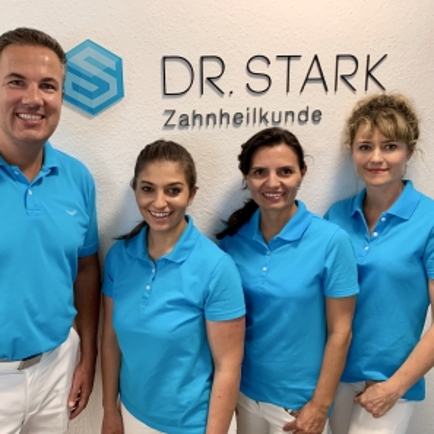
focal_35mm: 31
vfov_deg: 52.5
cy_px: 218
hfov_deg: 52.3
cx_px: 183
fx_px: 440
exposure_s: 1/50
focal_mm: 4.25
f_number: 1.8
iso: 100
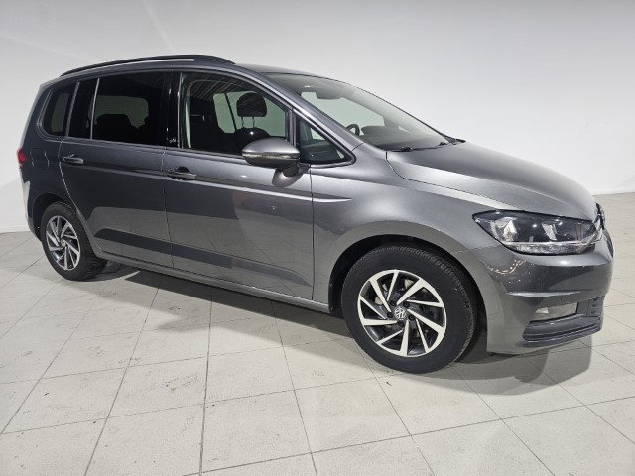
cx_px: 318
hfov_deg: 73.9
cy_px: 238
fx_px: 422
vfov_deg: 58.9
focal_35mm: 23
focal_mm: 6.3
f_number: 1.7
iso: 200
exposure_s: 1/142
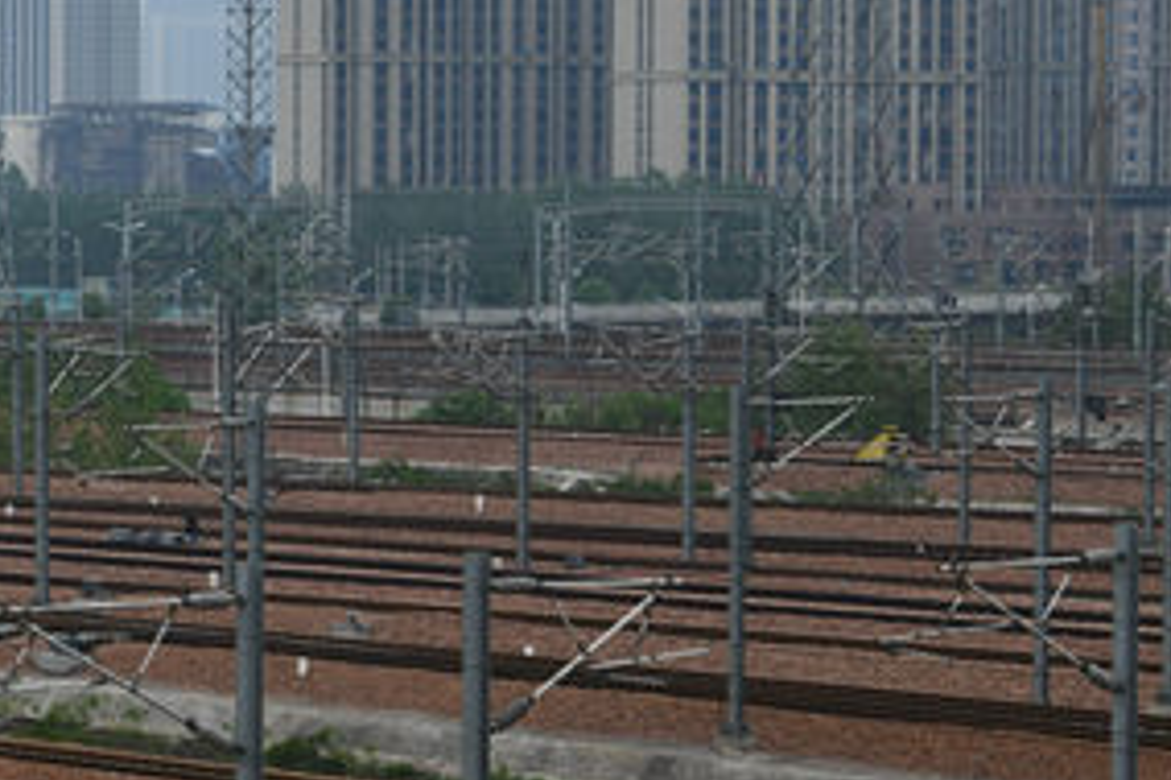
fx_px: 6404
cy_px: 567
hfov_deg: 10.3
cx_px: -247
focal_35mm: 197
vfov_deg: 7.0
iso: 500
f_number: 8
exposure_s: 1/1000
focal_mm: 70
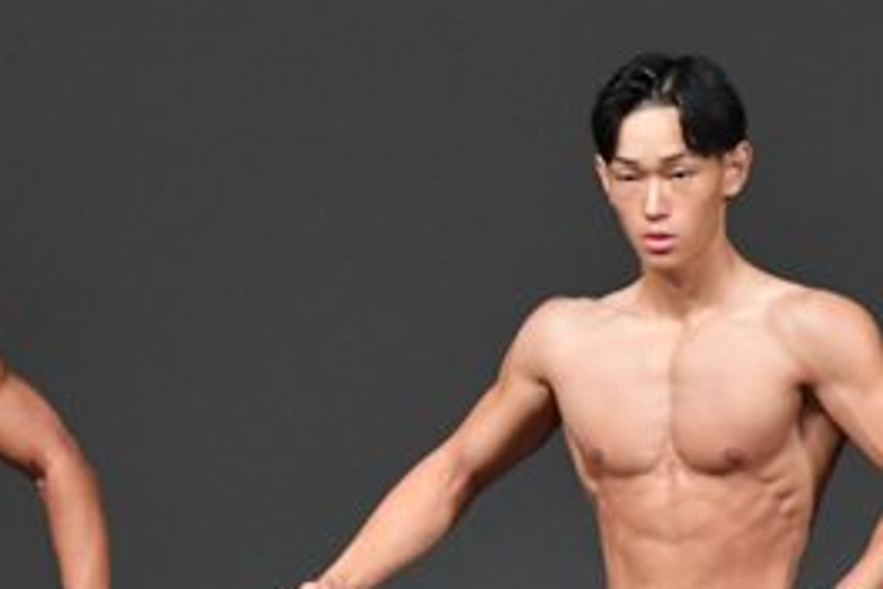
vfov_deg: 1.6
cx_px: 95
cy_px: 723
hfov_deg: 2.3
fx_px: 21583
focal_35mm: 880
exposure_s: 1/400
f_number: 5.6
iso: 4000
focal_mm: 200
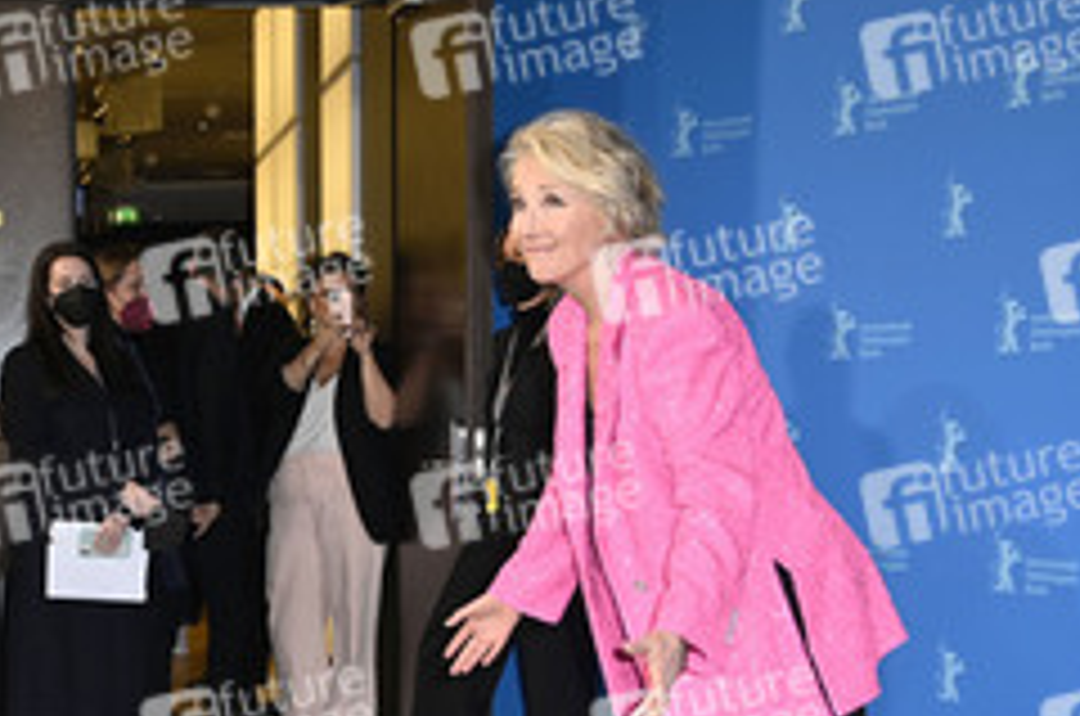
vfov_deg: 17.0
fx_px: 2365
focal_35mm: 79
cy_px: 608
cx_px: 137
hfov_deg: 25.1
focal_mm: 42
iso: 1600
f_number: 5.6
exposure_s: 1/200
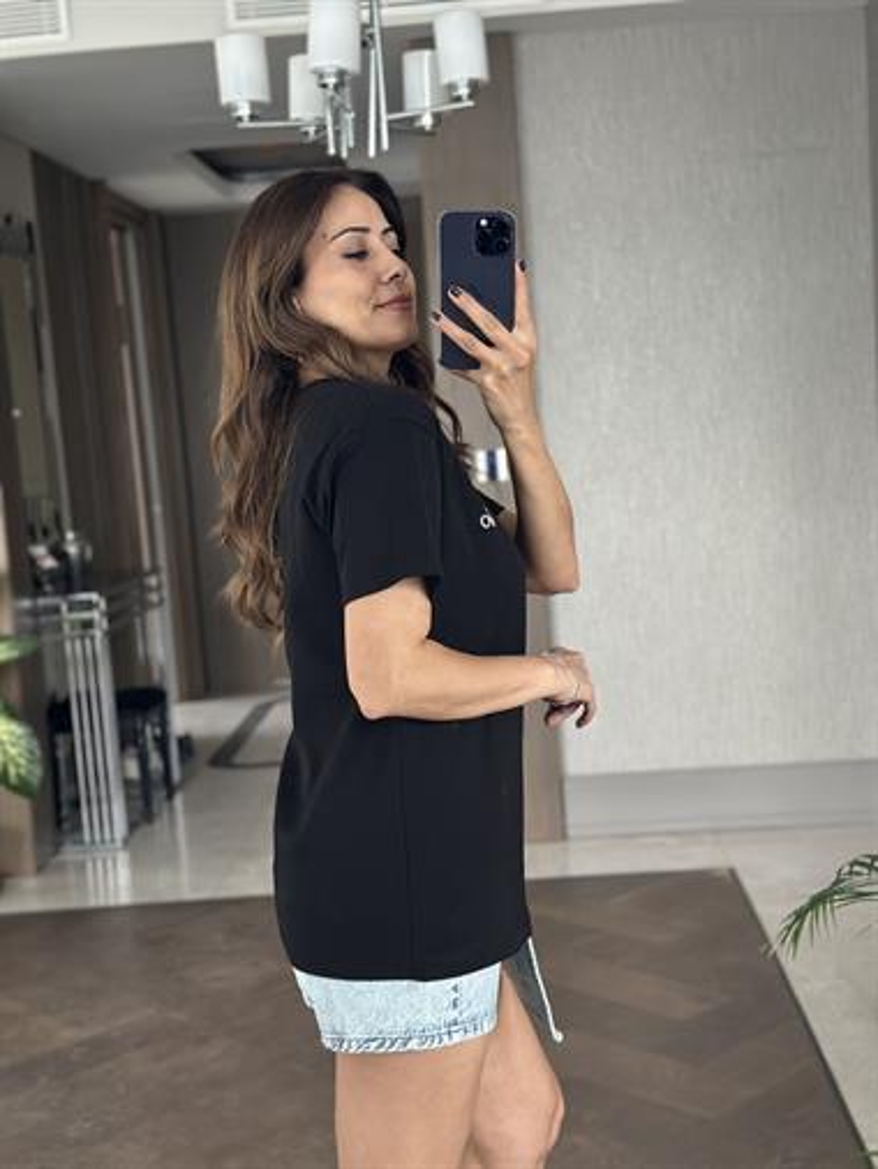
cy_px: 584
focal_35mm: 48
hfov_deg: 30.3
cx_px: 439
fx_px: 1622
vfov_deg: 39.6
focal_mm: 6.86
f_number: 1.78
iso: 400
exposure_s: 1/54
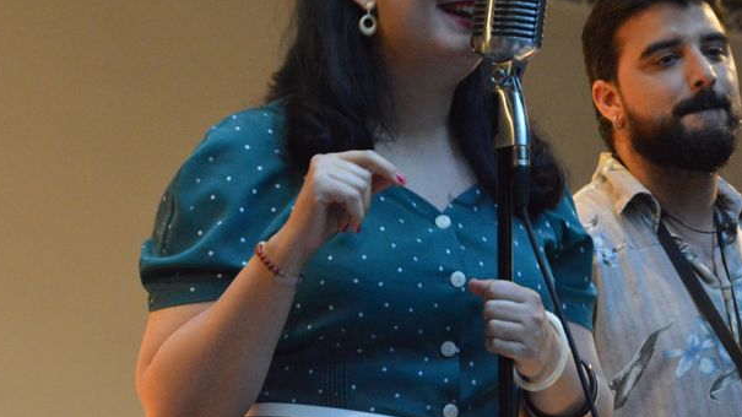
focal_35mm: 222
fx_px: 4367
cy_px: 131
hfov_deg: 9.7
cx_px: 488
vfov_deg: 5.5
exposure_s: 1/30
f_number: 7.1
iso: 6400
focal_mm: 90
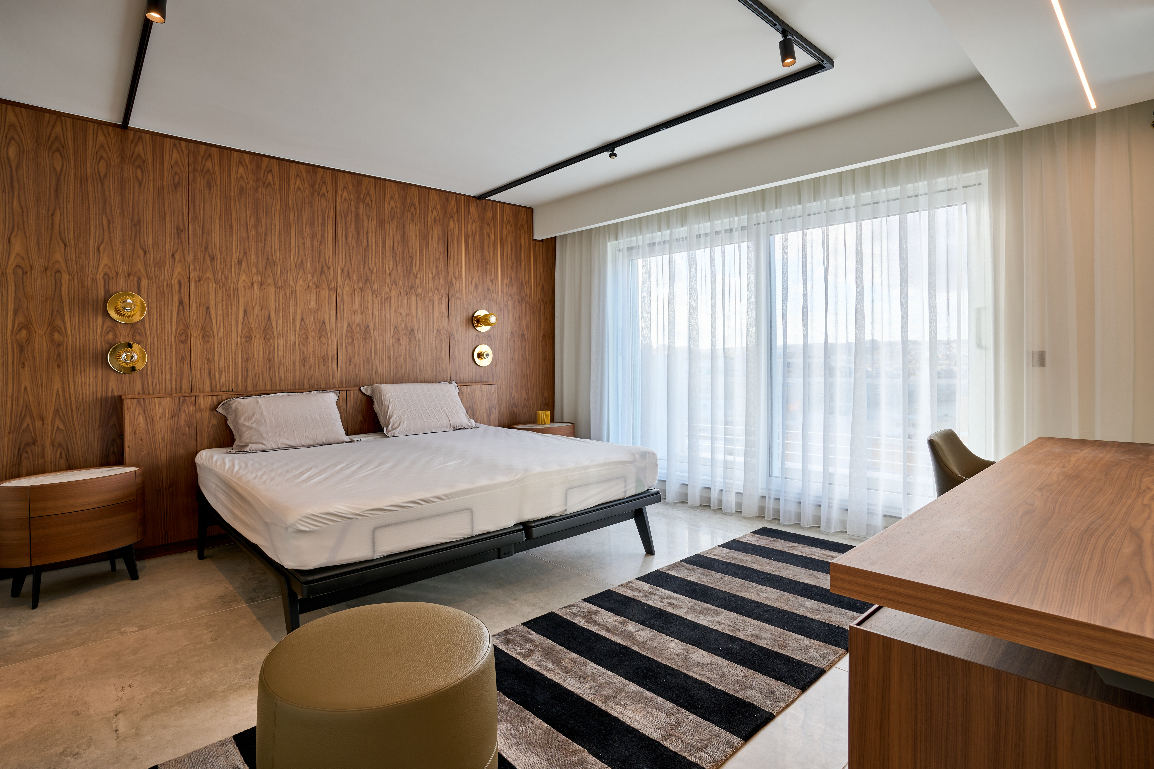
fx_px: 545
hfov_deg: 93.3
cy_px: 384
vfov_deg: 70.4
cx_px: 577
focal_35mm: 17
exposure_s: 1/200
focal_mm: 17
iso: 250
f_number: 8
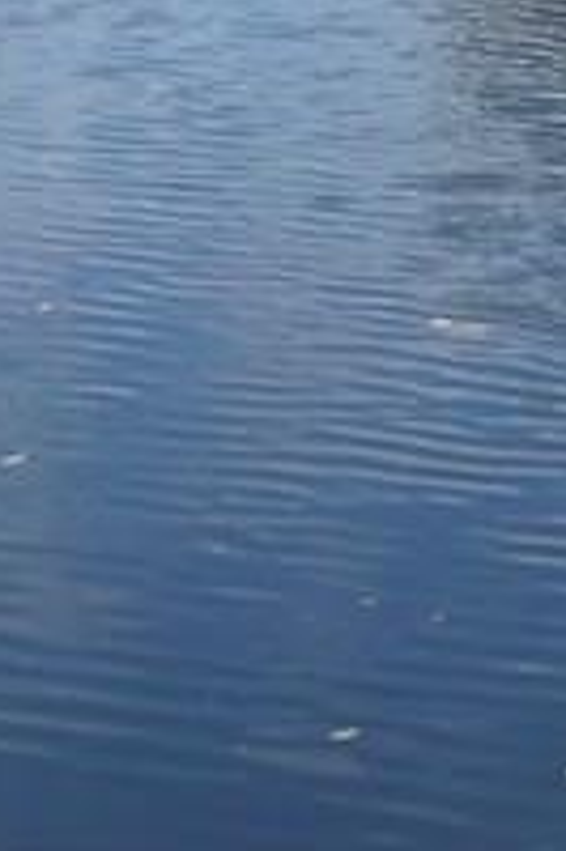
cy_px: -502
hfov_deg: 7.0
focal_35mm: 197
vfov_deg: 10.1
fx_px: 4654
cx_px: 451
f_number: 2.8
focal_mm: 6.1
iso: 100
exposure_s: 1/800
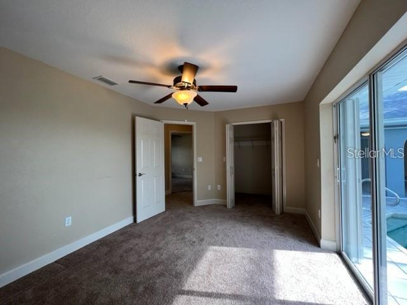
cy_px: 152
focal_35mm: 13
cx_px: 204
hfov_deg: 106.2
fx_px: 153
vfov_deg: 89.9
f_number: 1.8
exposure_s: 1/99
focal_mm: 1.57
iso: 100
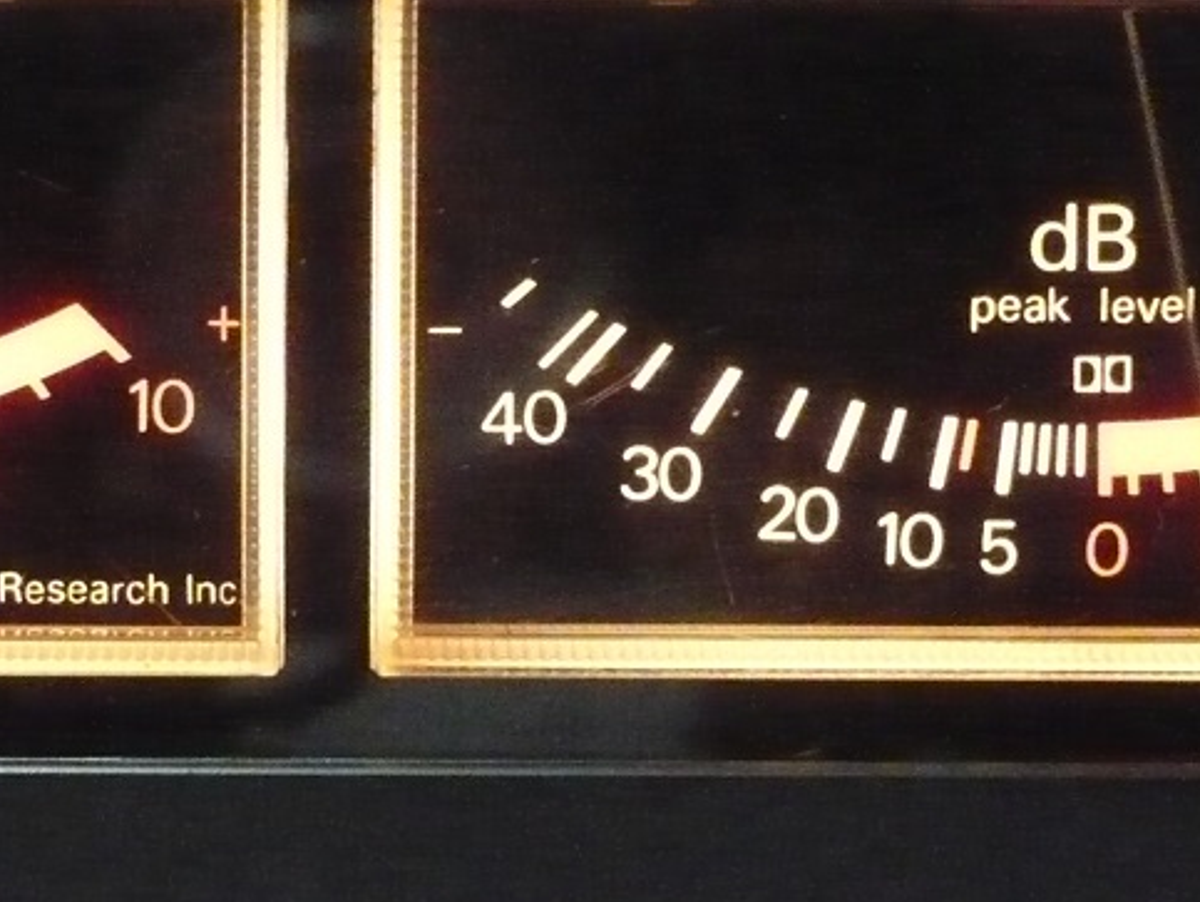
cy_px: 442
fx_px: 3088
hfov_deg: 21.9
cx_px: 347
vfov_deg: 16.6
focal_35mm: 89
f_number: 2.8
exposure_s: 1/20
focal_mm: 5.8
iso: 1250
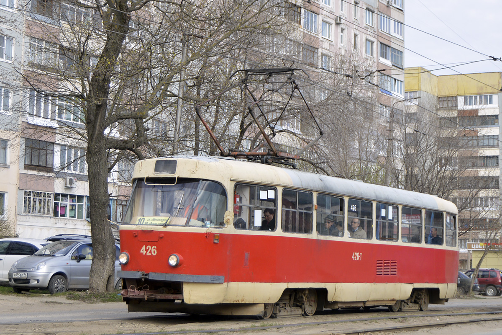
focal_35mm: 51
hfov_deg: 38.9
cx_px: 251
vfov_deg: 26.5
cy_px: 168
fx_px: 711
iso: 100
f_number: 4.5
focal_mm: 34
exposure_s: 1/320
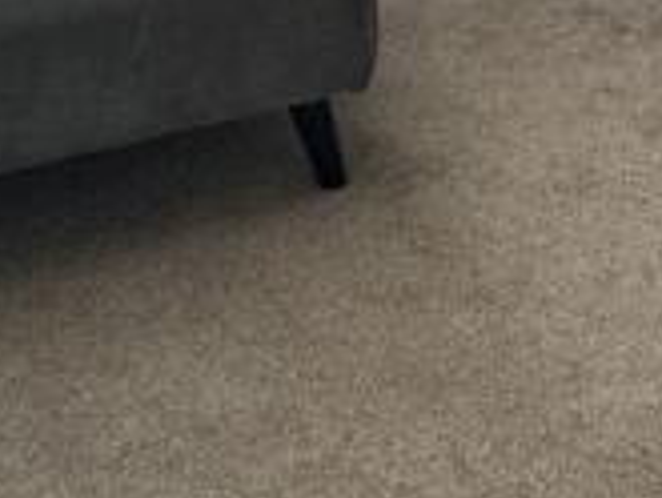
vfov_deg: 14.3
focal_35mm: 87
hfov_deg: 21.3
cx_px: 738
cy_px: -490
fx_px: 1665
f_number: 2.2
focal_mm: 2.22
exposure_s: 1/99
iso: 125
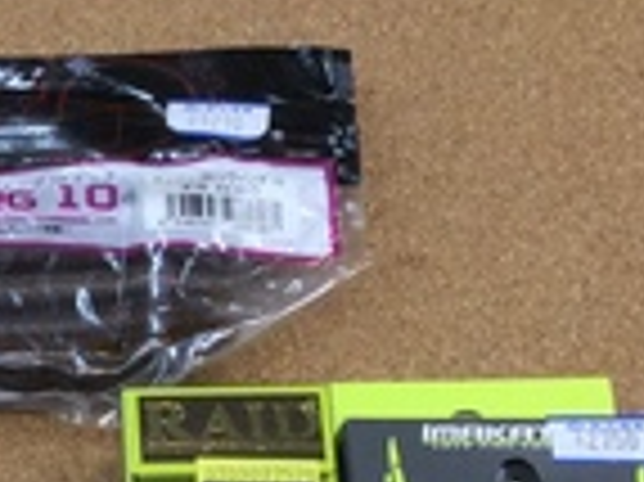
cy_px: 802
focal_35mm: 130
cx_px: -212
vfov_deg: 10.8
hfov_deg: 14.5
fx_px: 2417
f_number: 2.4
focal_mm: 3.3
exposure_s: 1/40
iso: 25
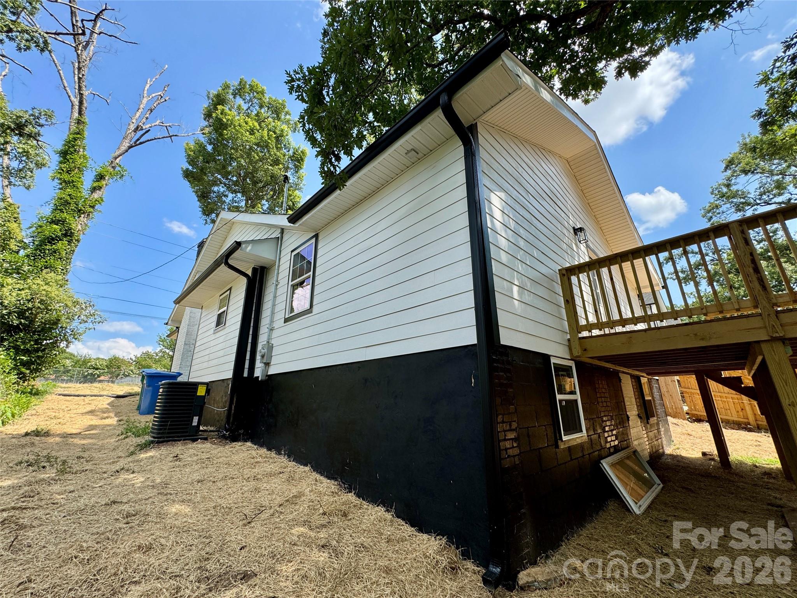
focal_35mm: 14
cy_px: 299
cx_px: 398
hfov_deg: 102.1
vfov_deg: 85.7
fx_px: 322
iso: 40
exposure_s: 1/675
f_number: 2.2
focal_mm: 2.22
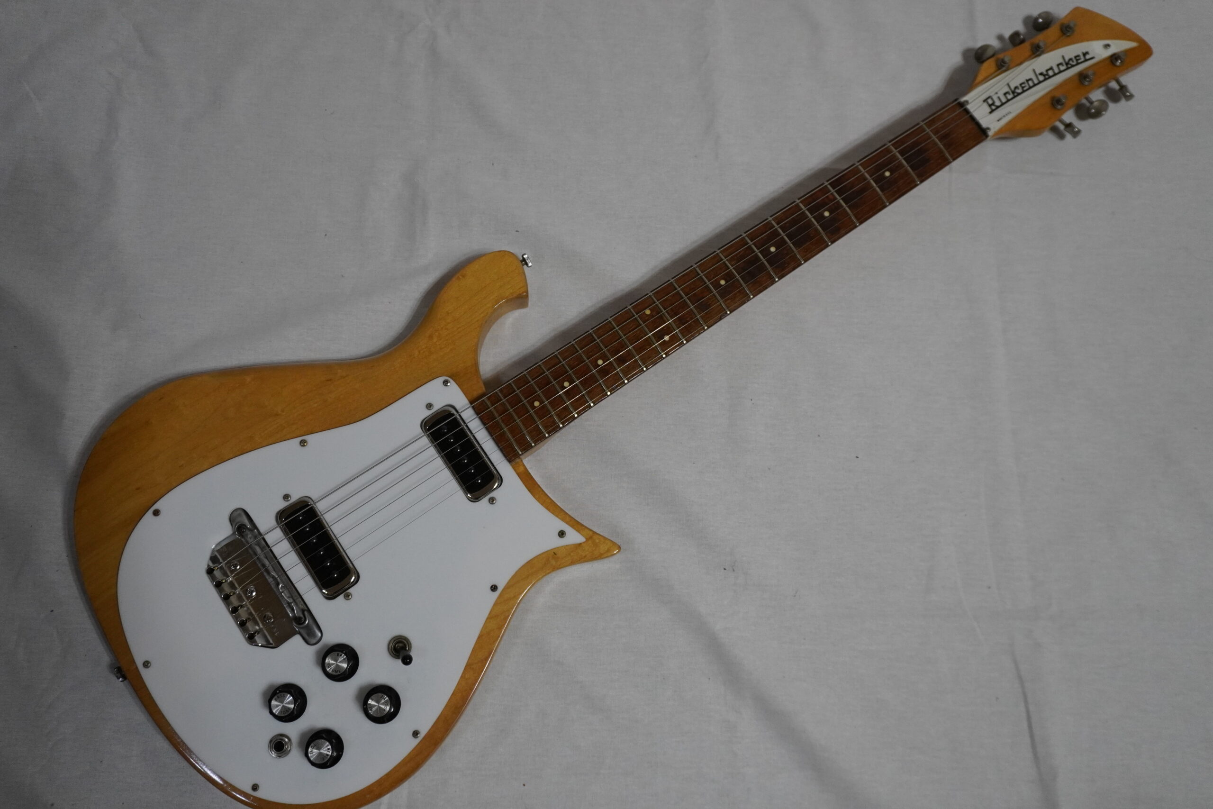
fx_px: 1011
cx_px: 606
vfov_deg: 43.6
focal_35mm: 30
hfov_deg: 61.9
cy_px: 404
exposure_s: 1/160
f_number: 4
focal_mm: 20
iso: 1250
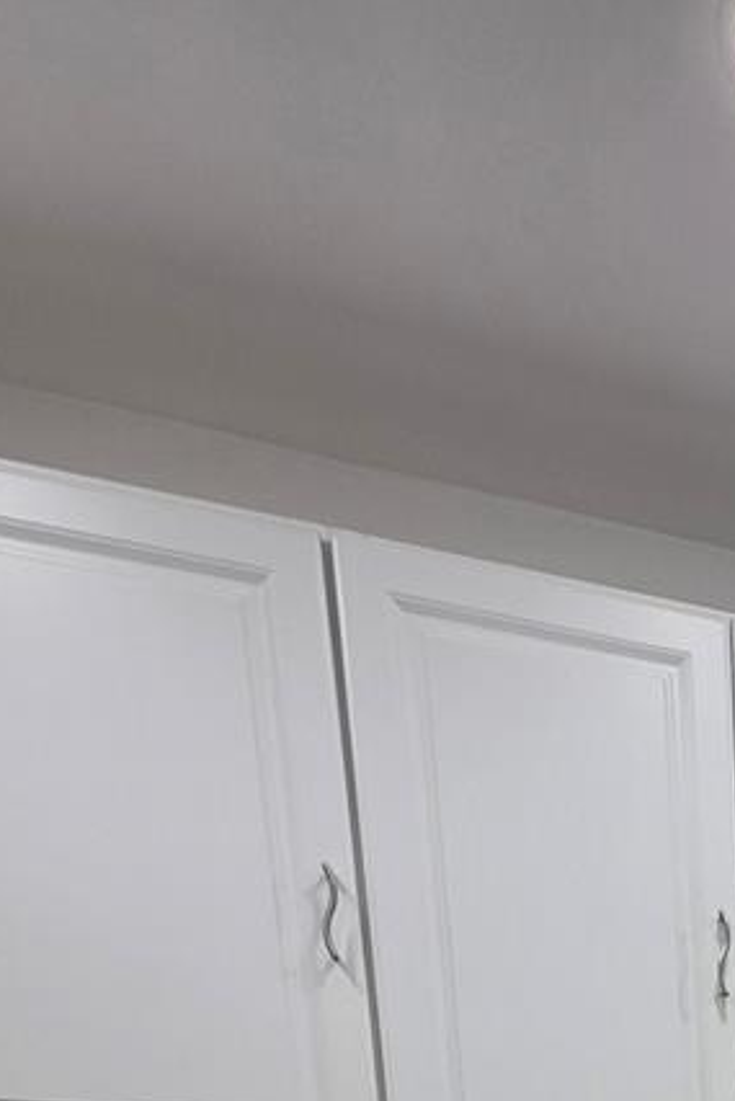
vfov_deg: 33.2
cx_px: 1106
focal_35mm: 38
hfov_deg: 25.9
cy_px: 1503
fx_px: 1163
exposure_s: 1/120
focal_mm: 2.2
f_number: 1.9
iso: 100
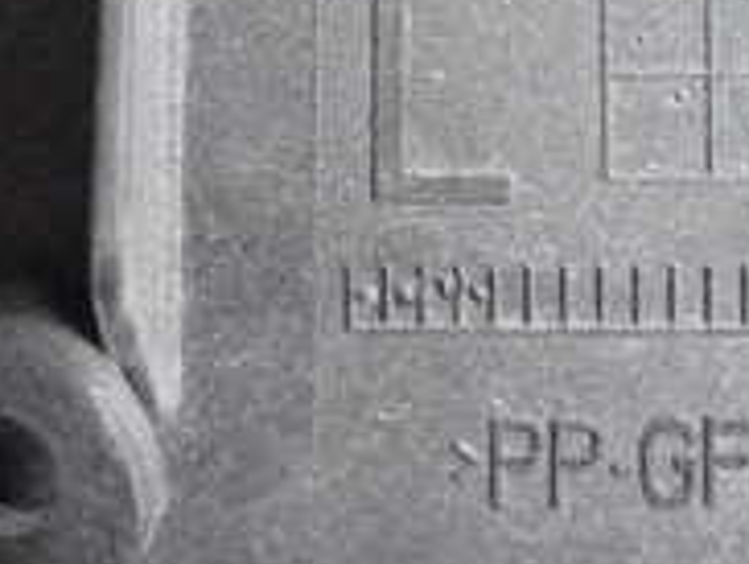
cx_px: 560
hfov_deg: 10.3
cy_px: -354
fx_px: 4138
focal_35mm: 191
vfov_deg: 7.6
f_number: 3.5
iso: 5000
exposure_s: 1/125
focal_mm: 10.35
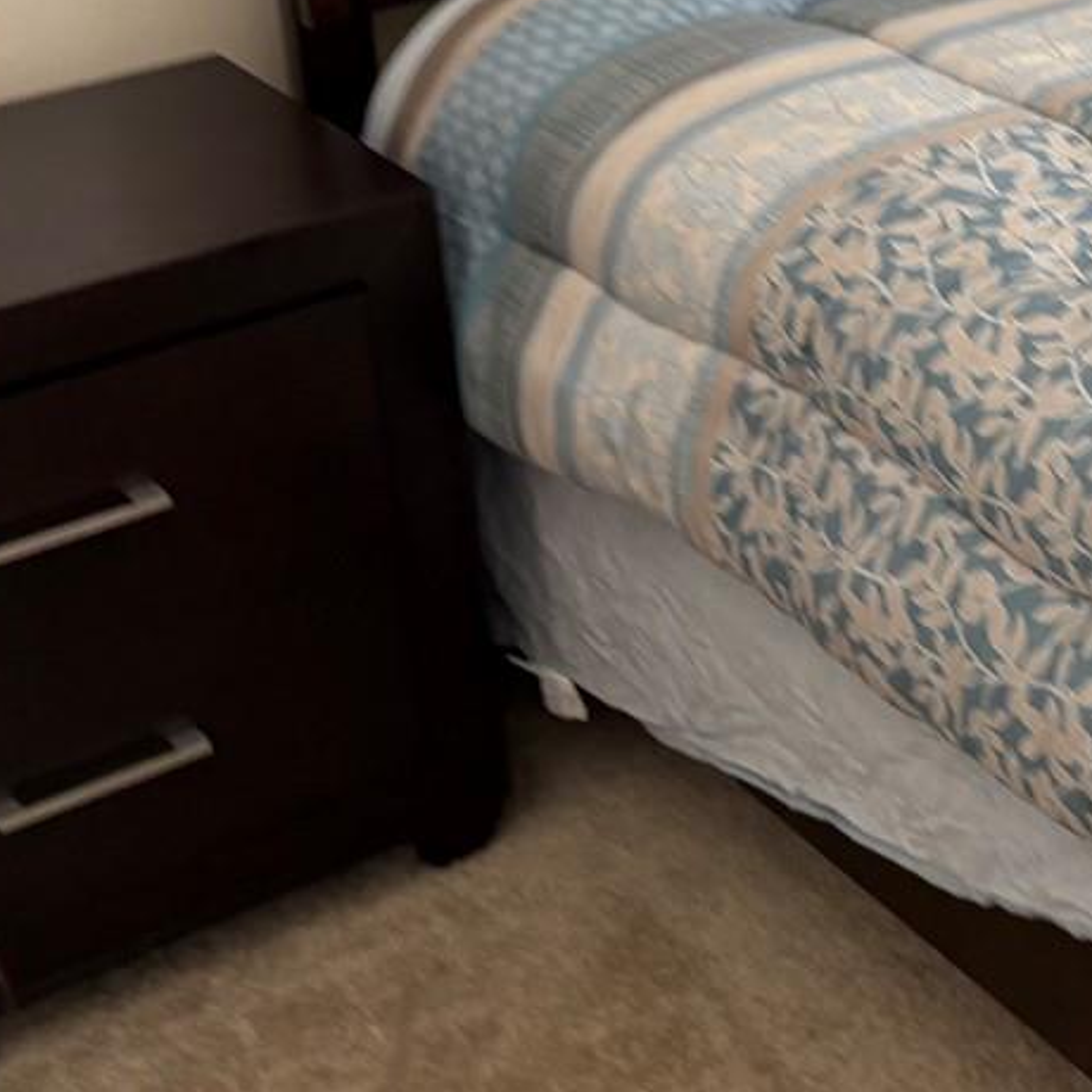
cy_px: 57
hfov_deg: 19.2
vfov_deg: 21.1
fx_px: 2855
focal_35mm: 80
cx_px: 1602
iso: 100
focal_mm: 5.96
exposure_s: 1/60
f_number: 1.6
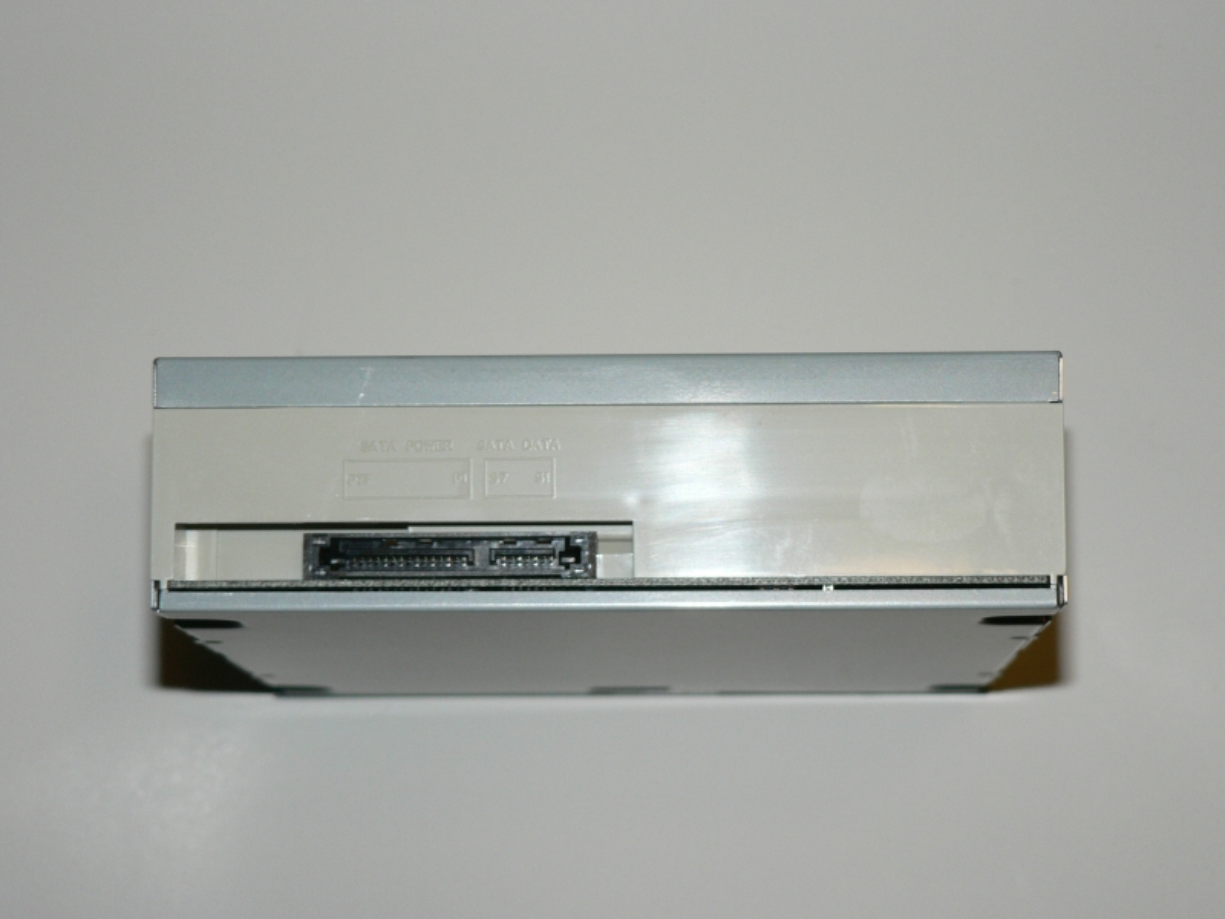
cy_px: 460
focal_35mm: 102
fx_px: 3610
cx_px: 612
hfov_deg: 19.3
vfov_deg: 14.5
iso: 100
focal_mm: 16.9
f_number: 3.2
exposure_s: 1/60
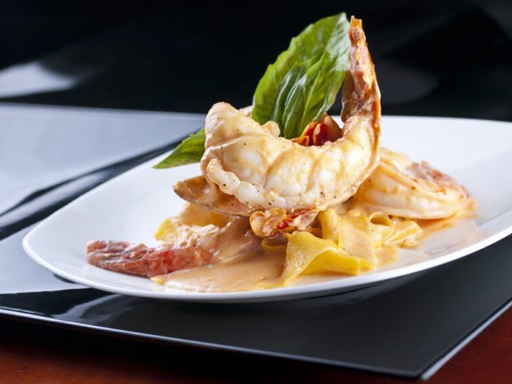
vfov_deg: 14.6
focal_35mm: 101
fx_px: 1494
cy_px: 192
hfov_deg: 19.4
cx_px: 255
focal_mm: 50
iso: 100
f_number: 4.5
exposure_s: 1/160
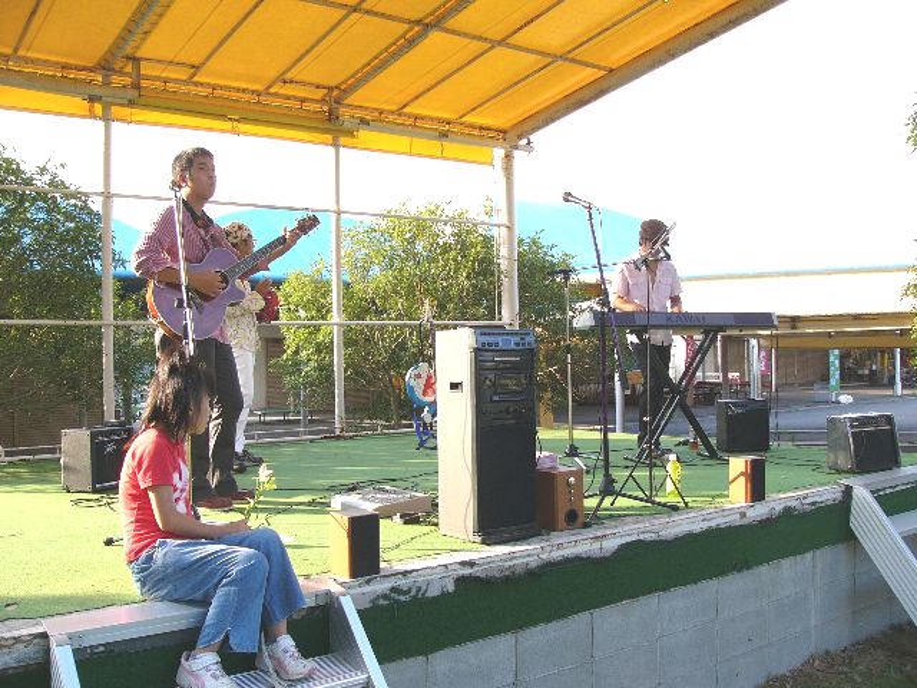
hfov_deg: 51.4
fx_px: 954
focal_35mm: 36
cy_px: 344
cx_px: 458
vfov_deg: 39.7
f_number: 3.7
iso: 50
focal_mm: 6
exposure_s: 1/100
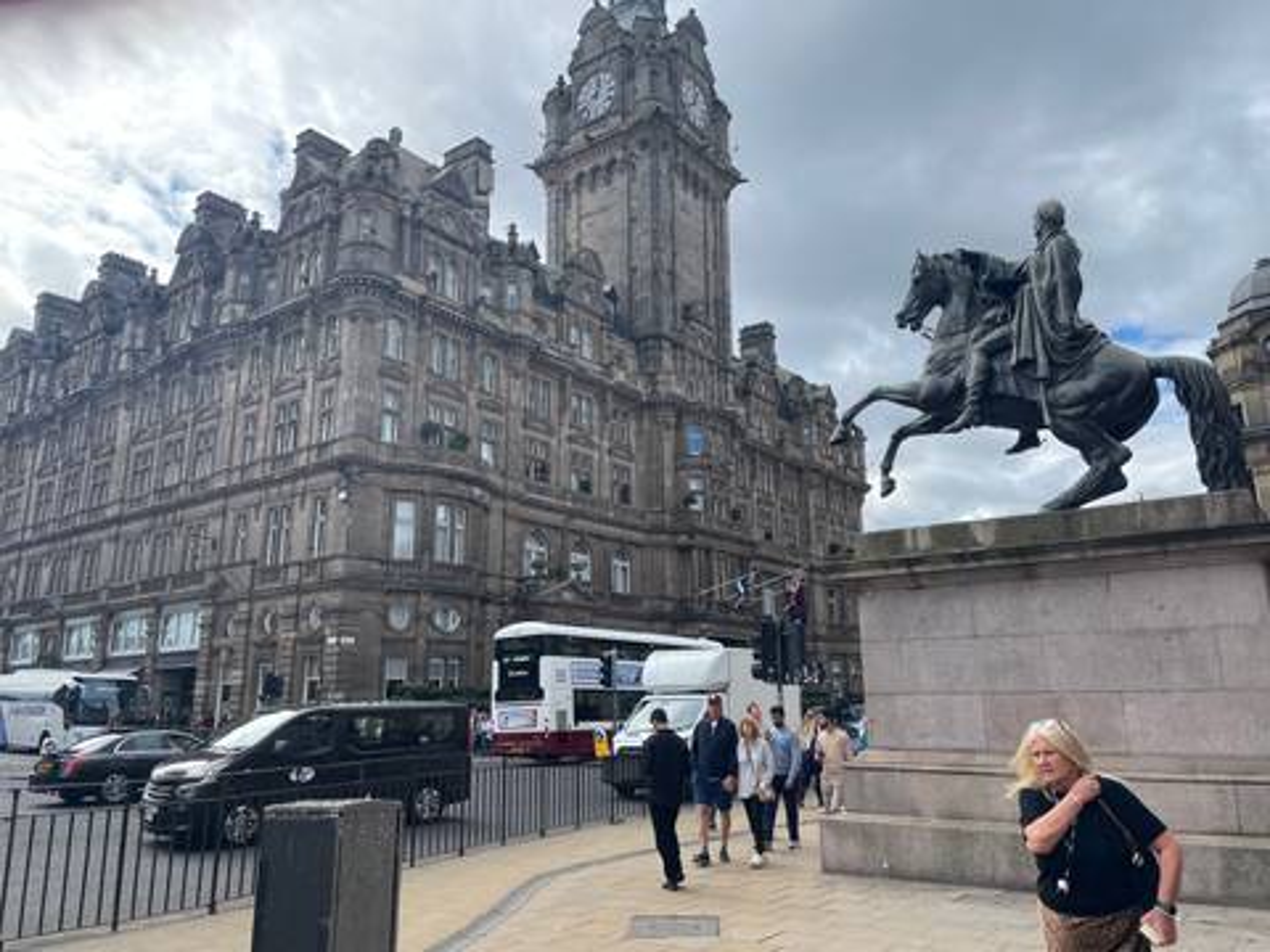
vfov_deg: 53.1
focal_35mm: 26
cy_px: 476
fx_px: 954
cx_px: 635
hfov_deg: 67.3
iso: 32
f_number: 1.6
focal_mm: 4.2
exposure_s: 1/2132
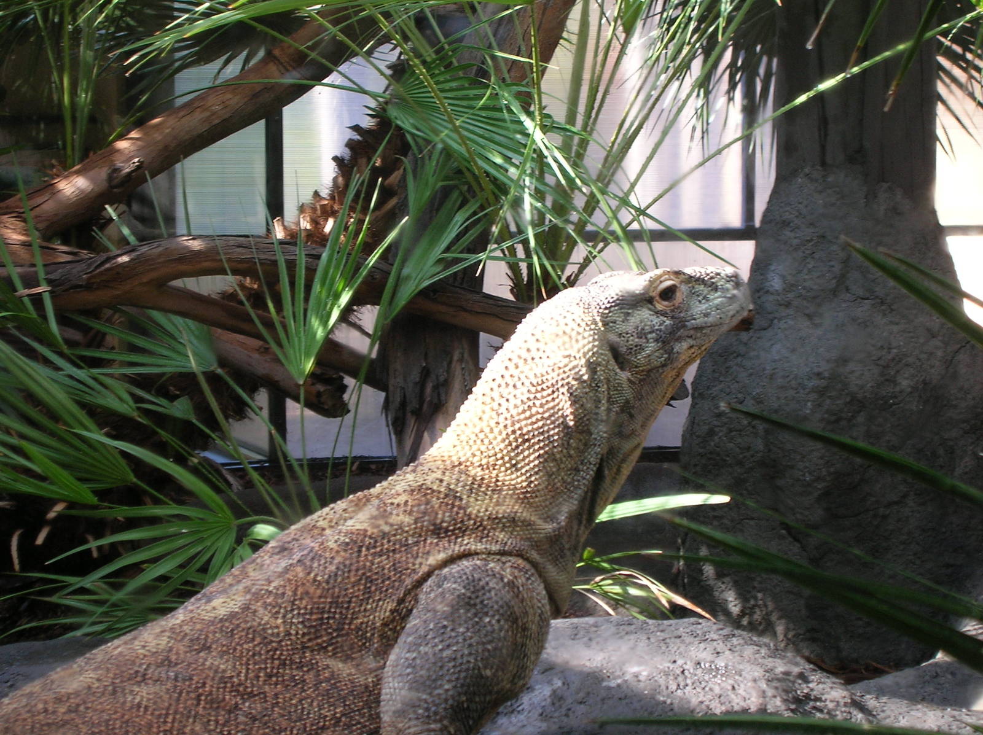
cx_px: 492
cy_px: 368
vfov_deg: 14.9
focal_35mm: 99
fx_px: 2809
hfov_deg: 19.9
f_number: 4.8
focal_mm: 16.4
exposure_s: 1/32.7
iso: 50
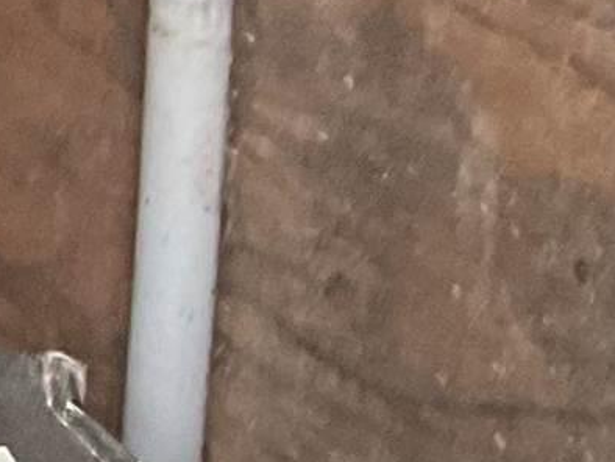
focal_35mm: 226
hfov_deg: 7.2
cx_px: -1567
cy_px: -545
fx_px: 4018
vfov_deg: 6.3
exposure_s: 1/60
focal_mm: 3
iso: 200
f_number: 1.8
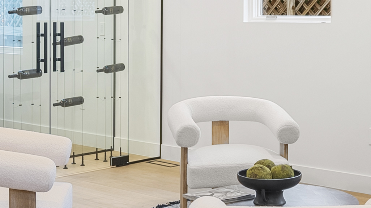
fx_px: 767
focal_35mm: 78
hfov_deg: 27.0
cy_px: 8
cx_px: 249
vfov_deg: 15.3
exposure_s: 1/1.67
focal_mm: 18
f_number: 6.3
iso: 200
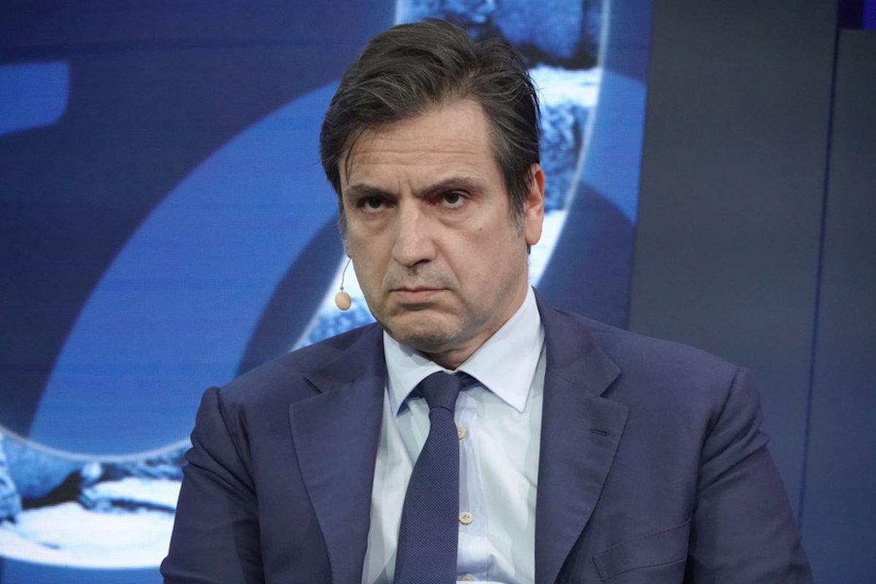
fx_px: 6740
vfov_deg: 5.0
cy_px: 292
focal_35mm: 277
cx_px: 438
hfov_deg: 7.4
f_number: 13
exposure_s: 1/250
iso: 1600
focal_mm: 101.58
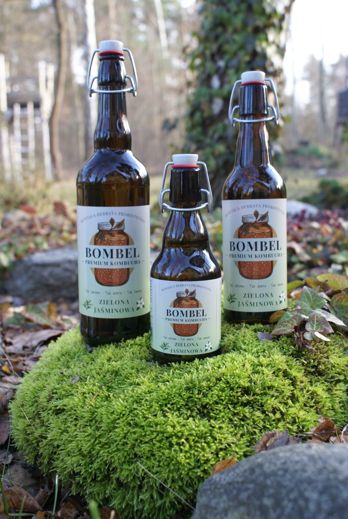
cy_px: 260
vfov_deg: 49.5
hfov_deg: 34.3
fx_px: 564
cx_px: 174
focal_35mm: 39
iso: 100
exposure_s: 1/40
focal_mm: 26
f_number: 4.5
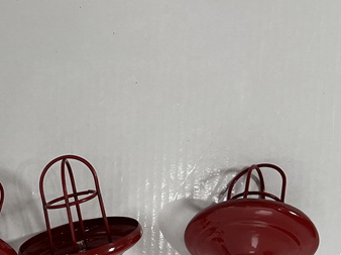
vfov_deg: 17.6
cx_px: -97
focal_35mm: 77
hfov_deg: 22.7
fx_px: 758
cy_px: 355
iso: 80
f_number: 1.6
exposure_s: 1/100
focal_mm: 5.1
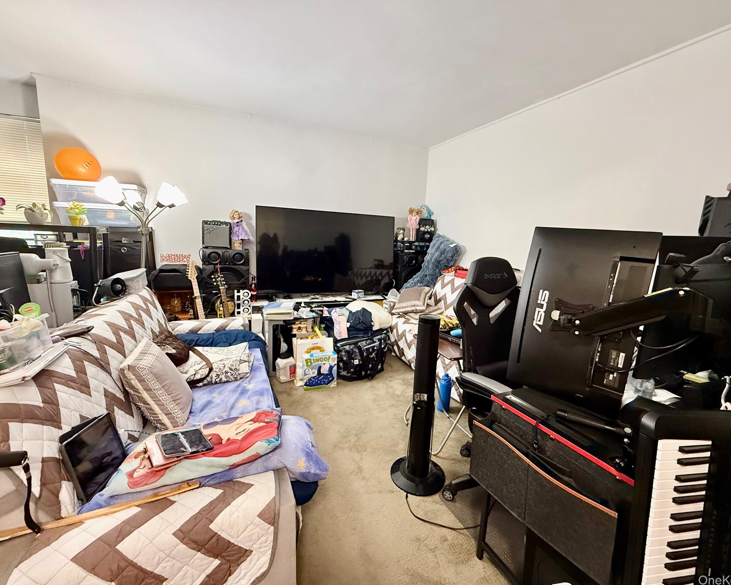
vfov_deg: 84.0
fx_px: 325
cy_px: 289
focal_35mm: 15
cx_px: 377
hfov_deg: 96.8
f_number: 2.2
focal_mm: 2.22
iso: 640
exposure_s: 1/60
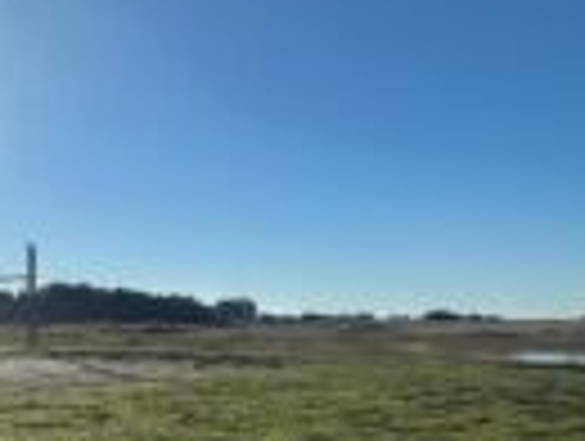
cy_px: 320
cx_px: -130
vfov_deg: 33.2
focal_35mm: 43
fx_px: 728
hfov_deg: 34.3
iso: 50
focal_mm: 2.22
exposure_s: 1/5051
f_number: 2.2
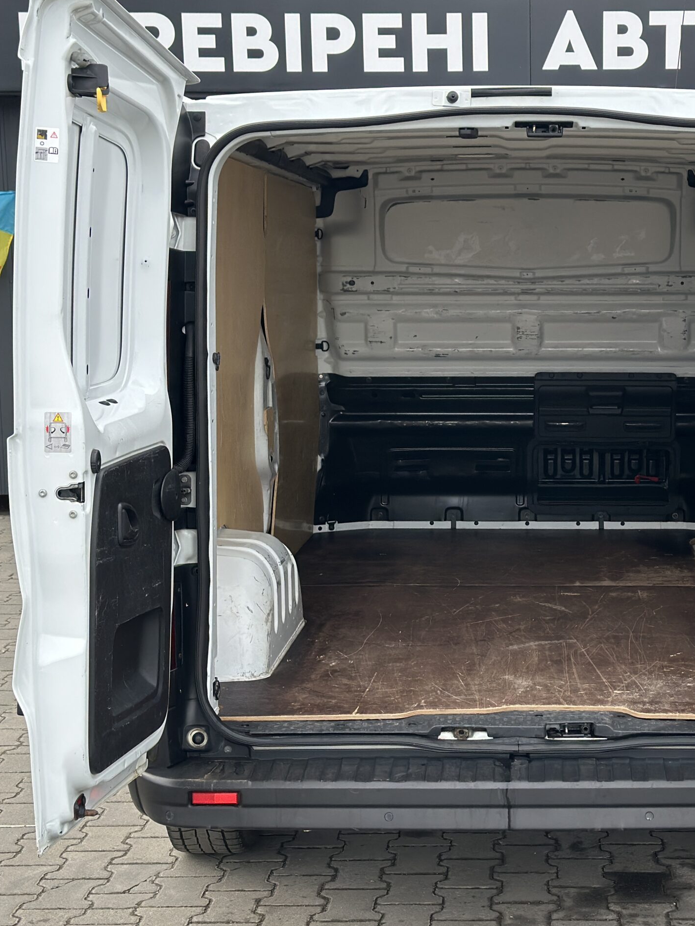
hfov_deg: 22.4
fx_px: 1740
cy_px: 468
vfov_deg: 29.8
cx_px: 514
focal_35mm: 65
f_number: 1.78
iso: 80
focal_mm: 6.86
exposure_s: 1/615
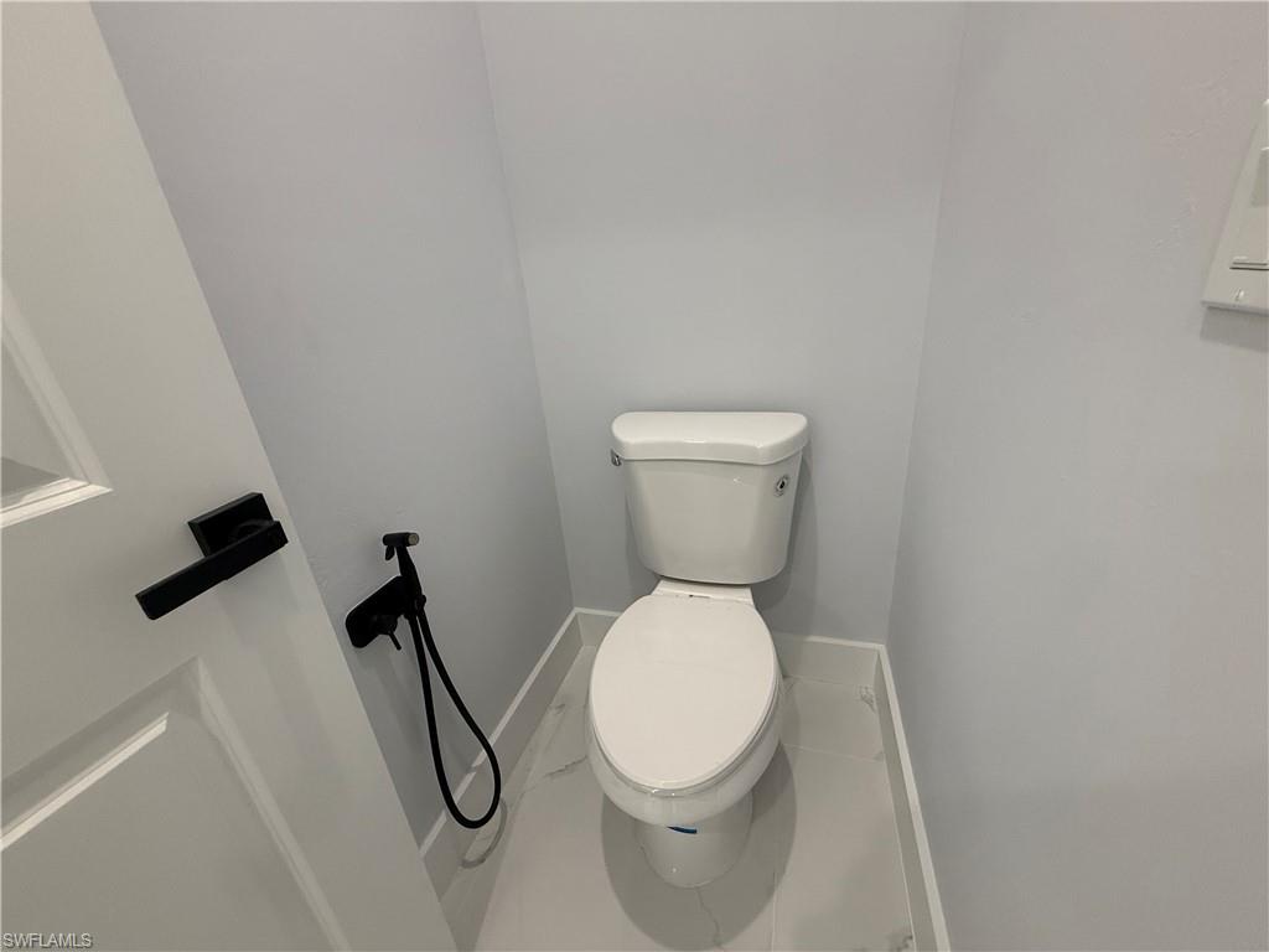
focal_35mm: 14
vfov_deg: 85.7
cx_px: 634
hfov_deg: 102.1
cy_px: 476
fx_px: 513
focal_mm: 2.22
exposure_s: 1/120
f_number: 2.2
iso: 320
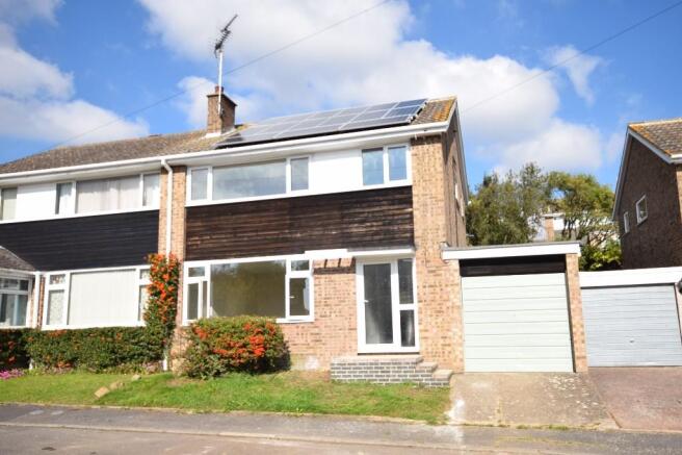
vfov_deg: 53.1
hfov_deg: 73.8
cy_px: 228
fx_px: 455
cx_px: 341
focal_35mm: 24
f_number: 10
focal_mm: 16
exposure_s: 1/400
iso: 200
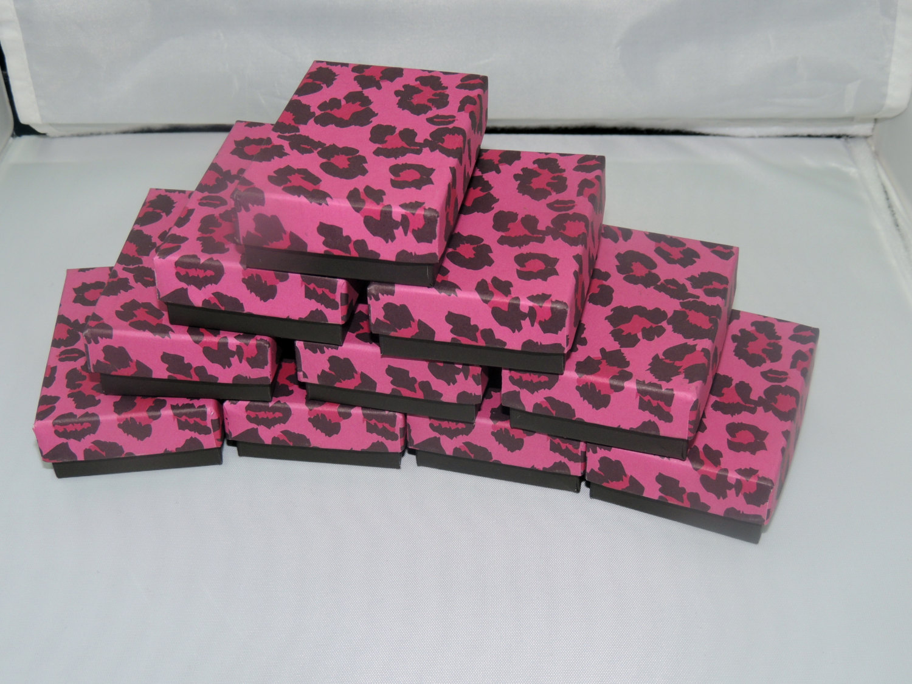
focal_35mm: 47
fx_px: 1238
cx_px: 456
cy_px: 342
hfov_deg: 40.4
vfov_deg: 30.9
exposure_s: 1/30
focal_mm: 8.3
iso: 140
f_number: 3.5
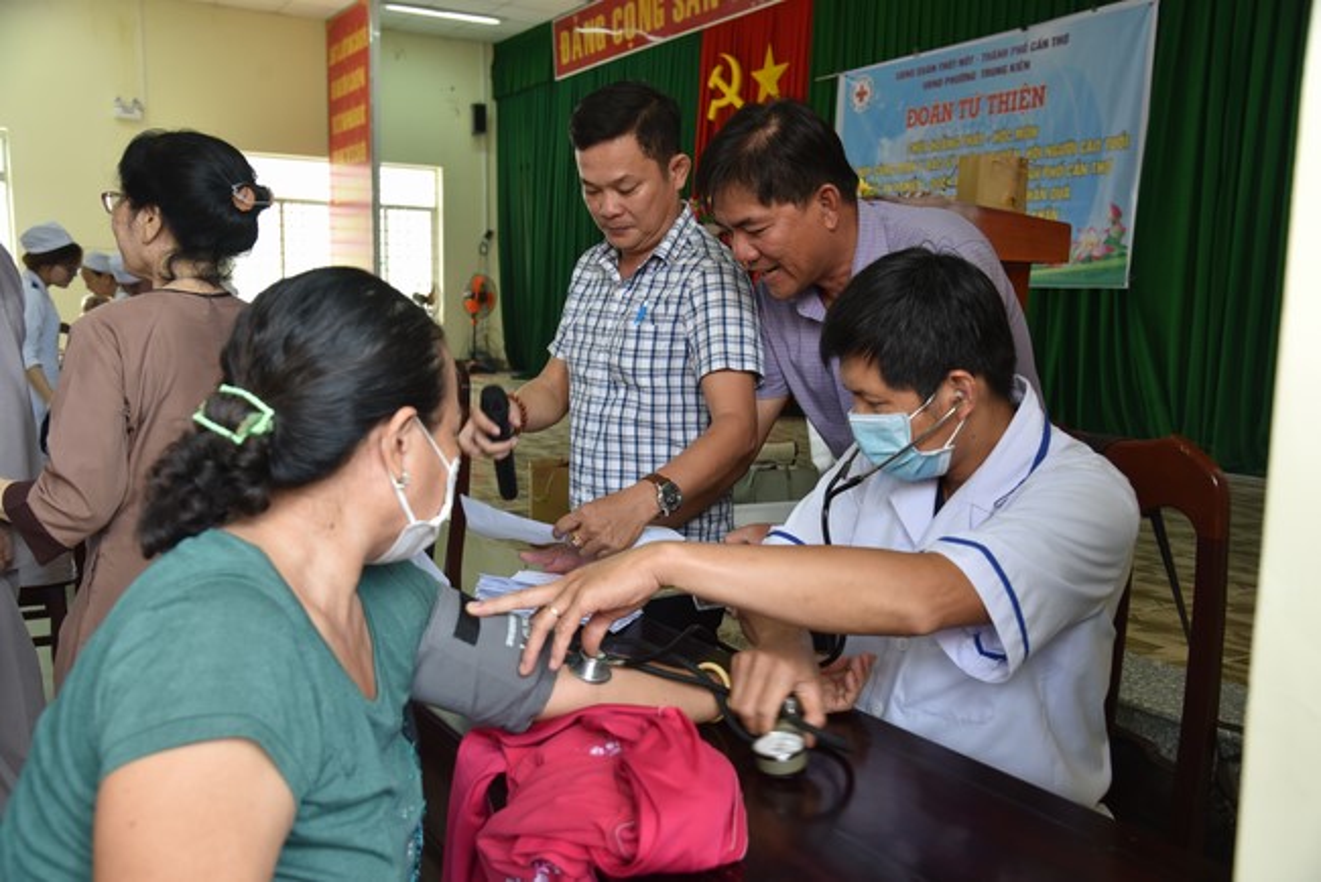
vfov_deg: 41.2
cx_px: 660
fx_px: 1175
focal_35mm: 32
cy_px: 441
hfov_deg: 58.7
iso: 400
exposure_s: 1/80
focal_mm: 32
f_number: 4.5
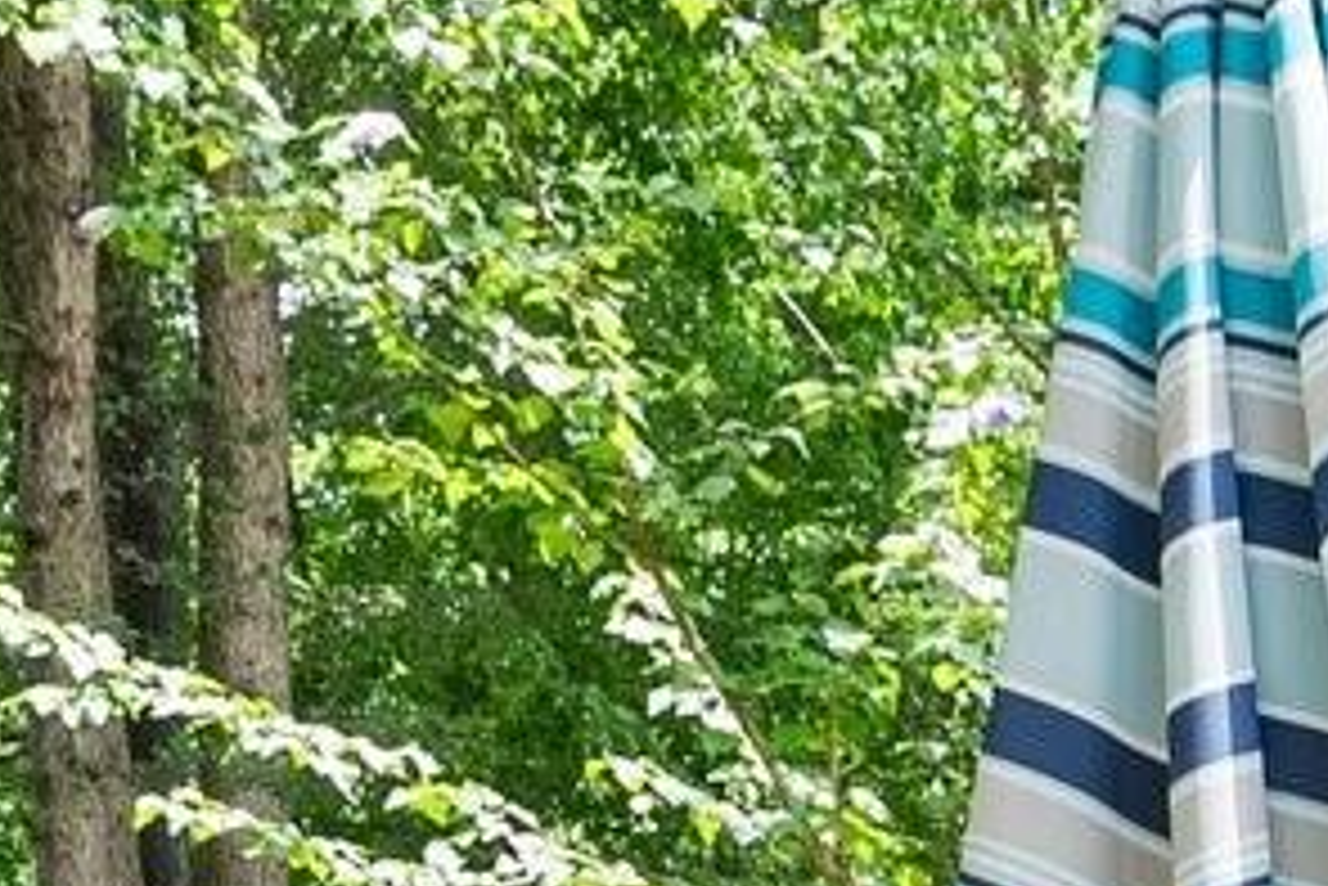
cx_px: -288
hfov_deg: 17.5
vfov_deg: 12.1
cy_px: 1073
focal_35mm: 111
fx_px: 4096
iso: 320
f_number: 5.6
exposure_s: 1/80
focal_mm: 16
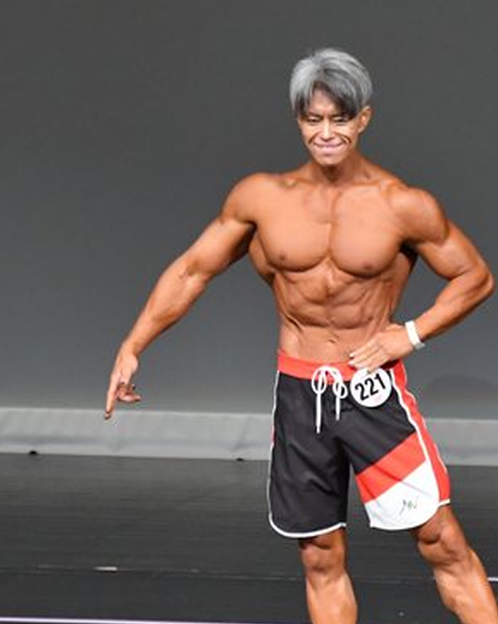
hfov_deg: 2.4
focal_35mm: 633
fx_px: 11677
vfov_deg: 3.1
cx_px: 414
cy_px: 388
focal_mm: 210
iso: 5000
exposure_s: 1/400
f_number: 5.6
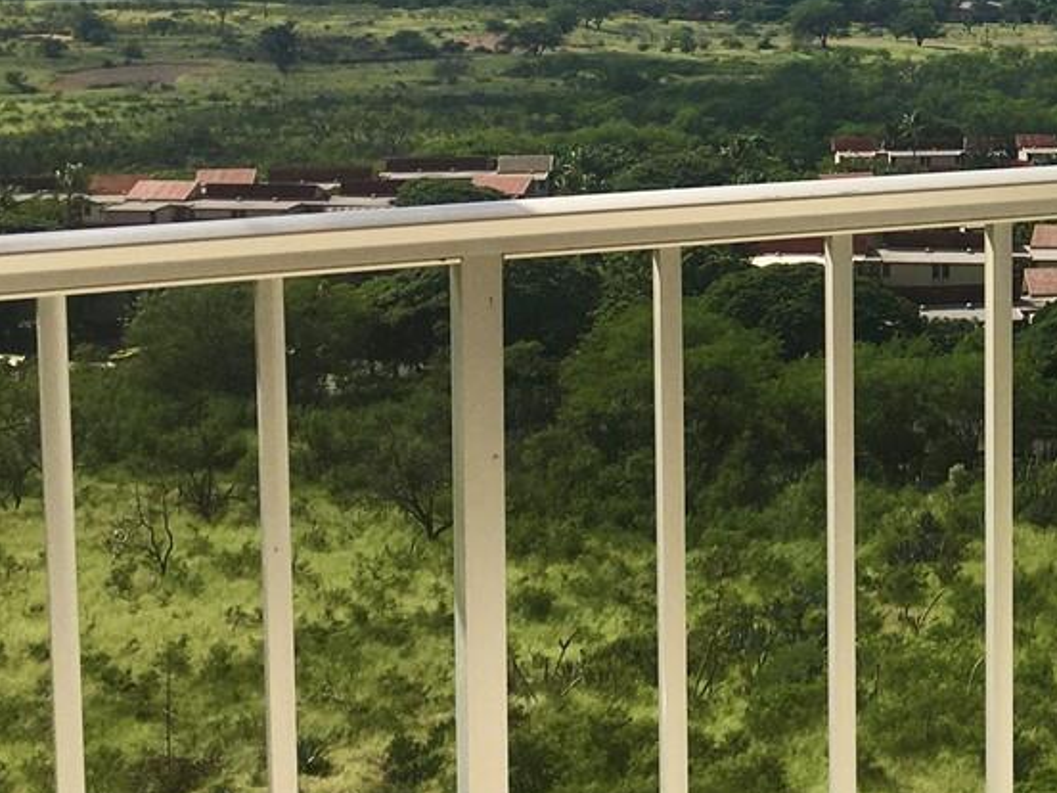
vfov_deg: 17.3
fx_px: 2565
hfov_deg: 21.3
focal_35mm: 84
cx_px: 1342
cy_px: 98
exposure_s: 1/2653
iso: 25
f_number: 2.2
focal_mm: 4.15
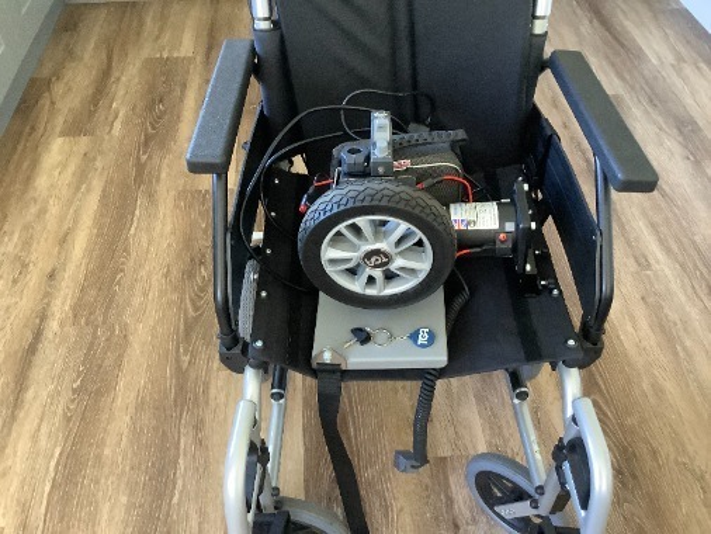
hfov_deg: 58.3
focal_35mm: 31
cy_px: 267
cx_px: 356
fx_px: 637
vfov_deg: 45.5
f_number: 2.4
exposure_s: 1/50
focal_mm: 3.3
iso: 320
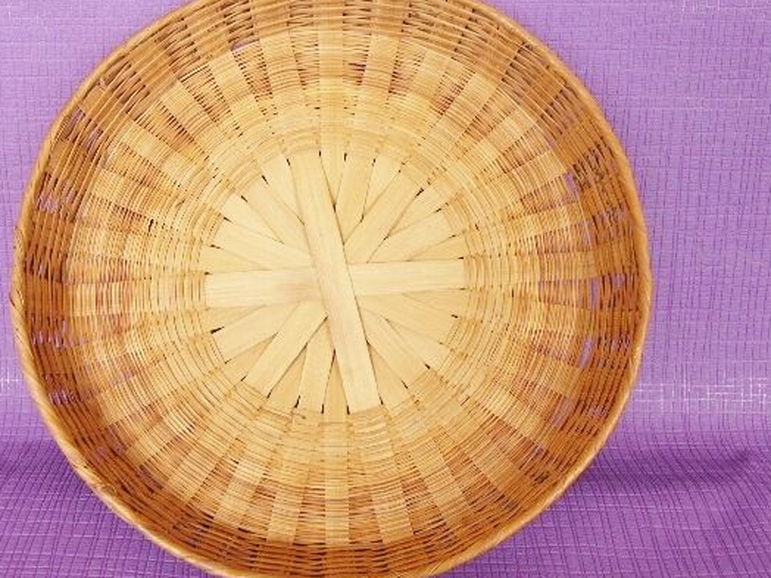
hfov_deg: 42.9
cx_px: 343
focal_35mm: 44
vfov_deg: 32.8
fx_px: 980
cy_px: 250
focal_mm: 9.39
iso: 64
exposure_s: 1/20
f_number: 2.8
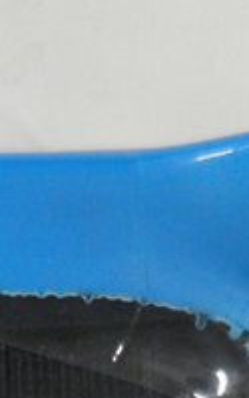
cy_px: 730
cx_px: 32
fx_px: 1650
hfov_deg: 8.6
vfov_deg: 12.5
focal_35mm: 152
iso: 200
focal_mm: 5
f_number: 3.2
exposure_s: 1/15
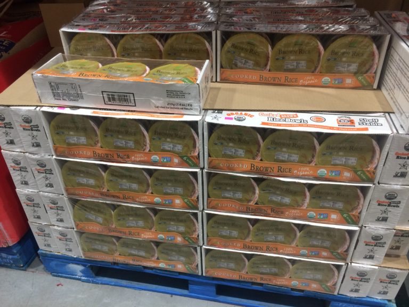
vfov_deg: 48.2
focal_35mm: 29
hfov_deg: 61.7
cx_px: 204
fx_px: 343
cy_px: 154
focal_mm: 4.15
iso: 80
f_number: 2.2
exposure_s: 1/30
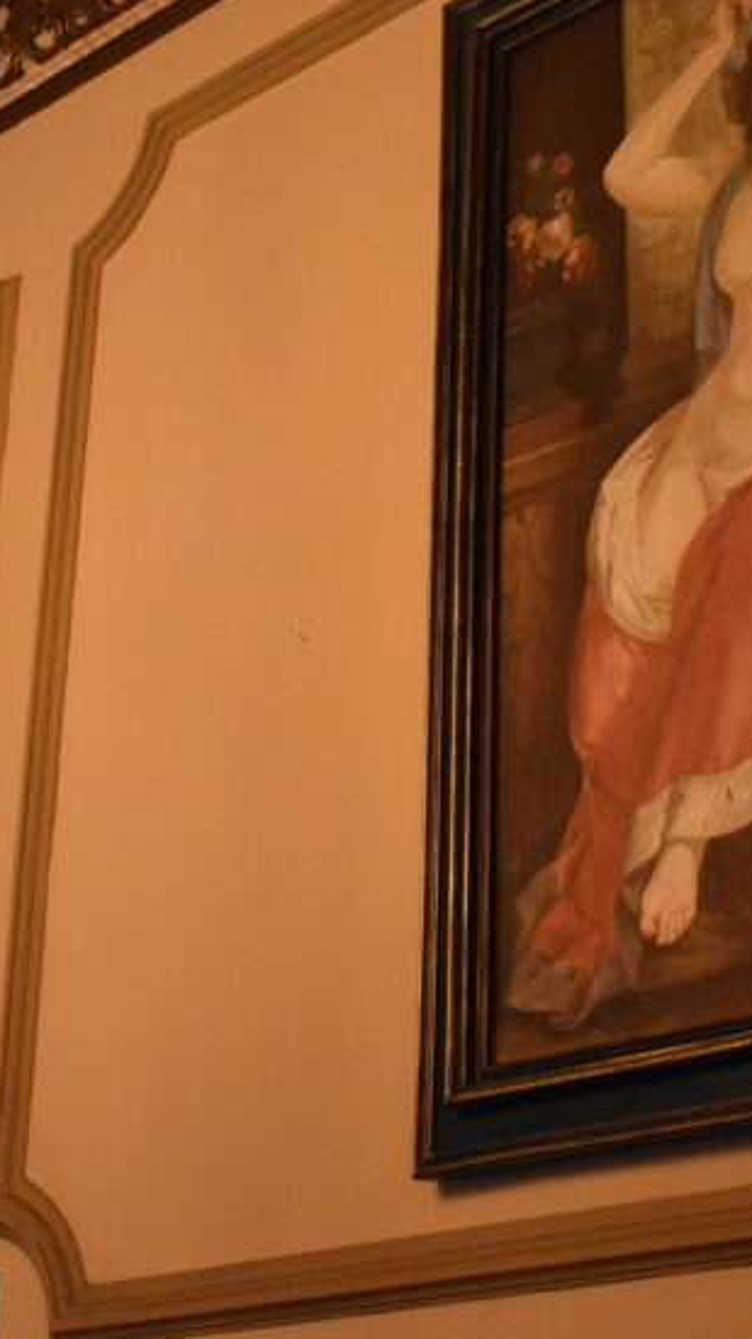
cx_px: 185
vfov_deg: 26.9
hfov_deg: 15.2
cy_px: 632
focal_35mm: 79
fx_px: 2802
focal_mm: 27
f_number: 4
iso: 4000
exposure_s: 1/60
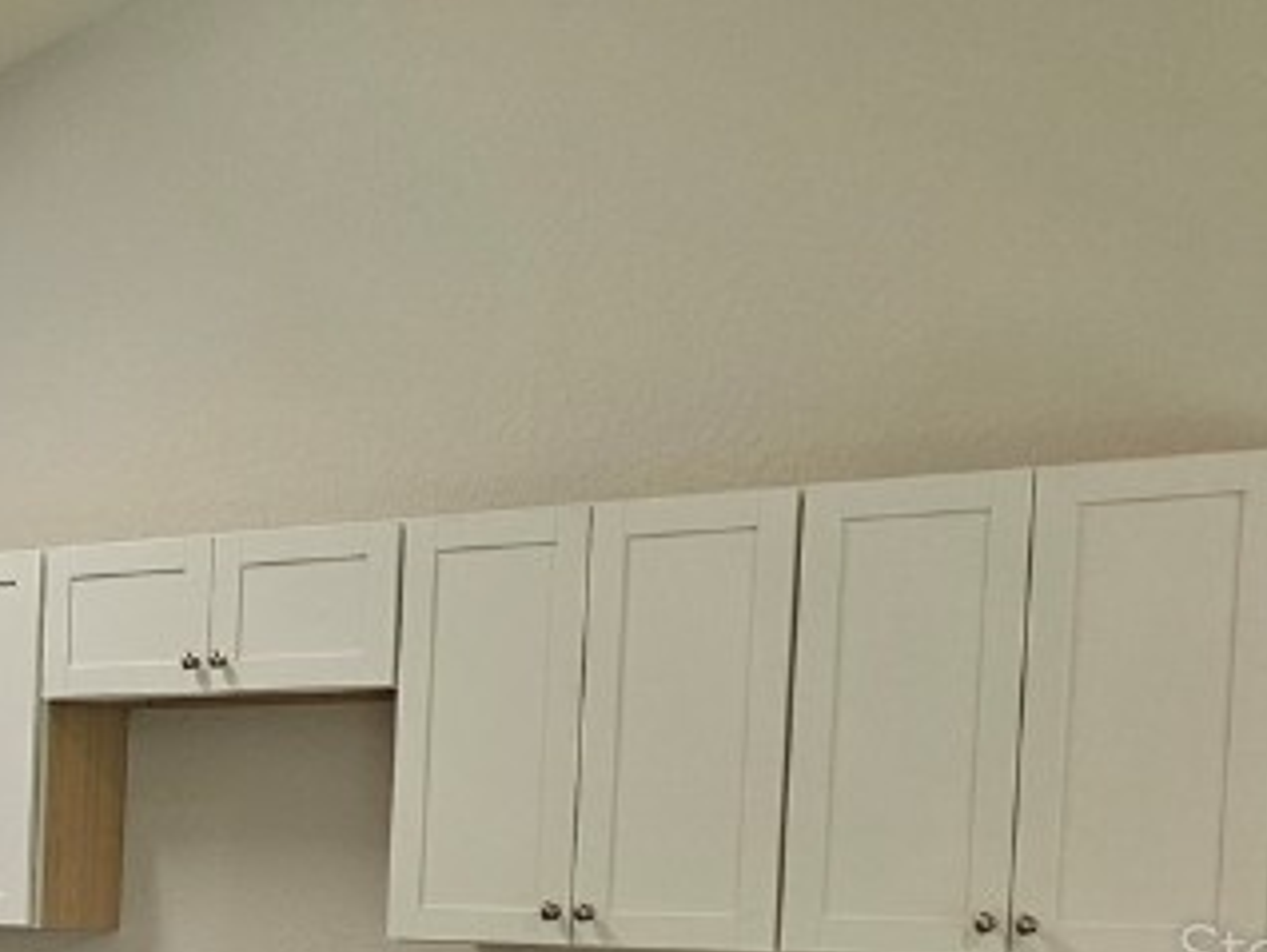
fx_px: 2711
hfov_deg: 22.7
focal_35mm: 74
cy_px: 952
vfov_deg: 19.4
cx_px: -486
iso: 100
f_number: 1.7
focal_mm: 6.3
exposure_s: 1/120
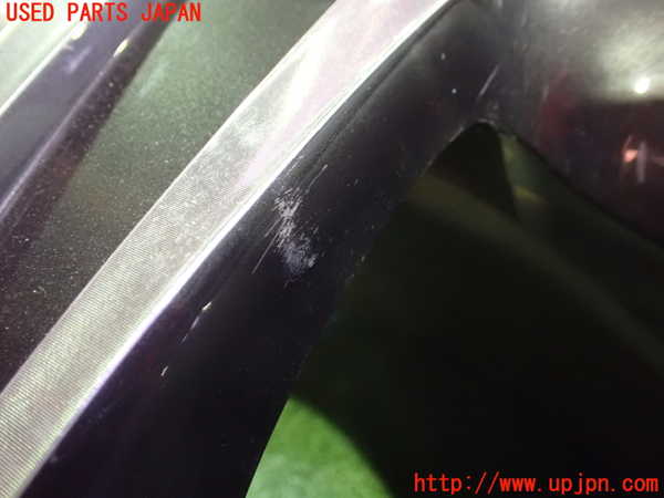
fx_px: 575
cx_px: 332
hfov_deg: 60.0
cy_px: 249
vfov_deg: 46.8
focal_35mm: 30
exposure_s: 1/30
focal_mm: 5.4
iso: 1600
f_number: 2.3
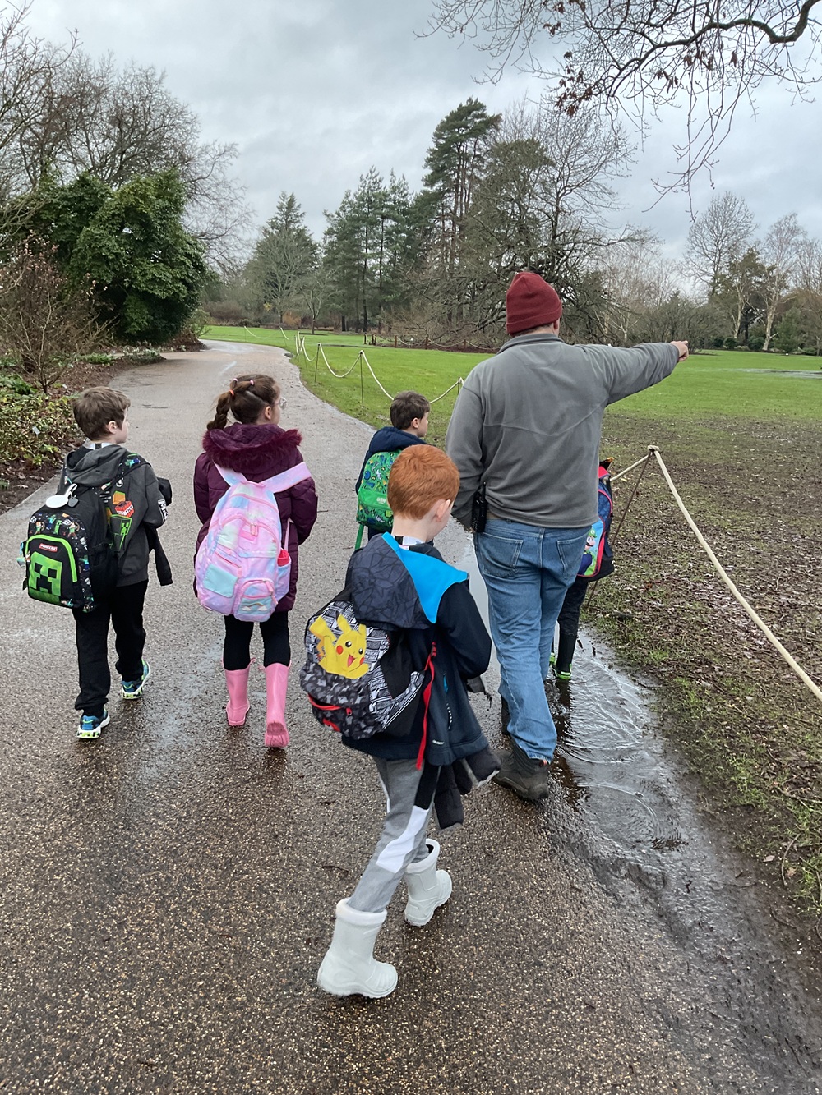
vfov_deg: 61.7
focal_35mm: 29
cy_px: 548
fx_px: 918
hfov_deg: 48.2
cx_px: 411
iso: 64
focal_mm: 3
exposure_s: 1/100
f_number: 1.8
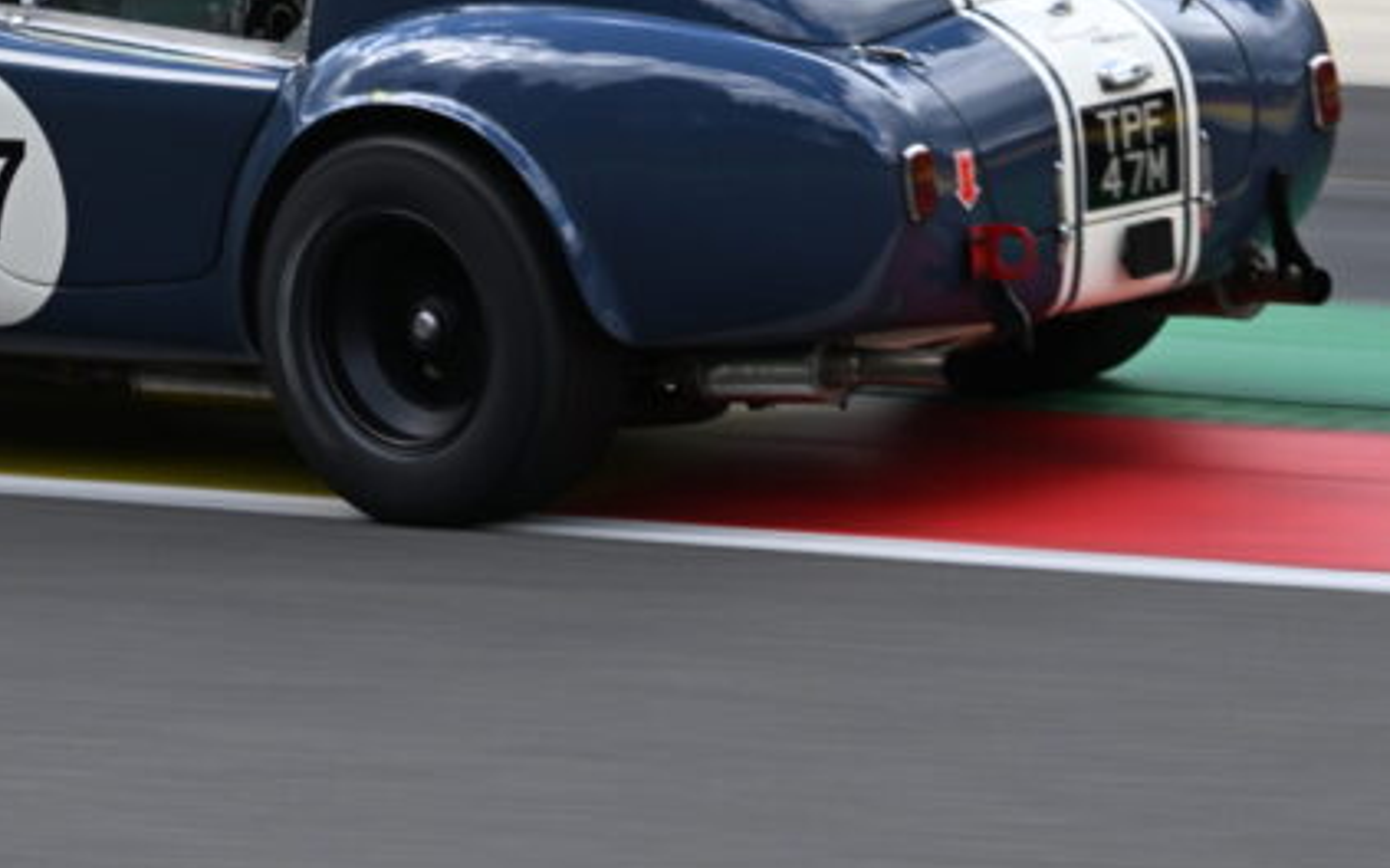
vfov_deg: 1.5
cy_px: 82
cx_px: 440
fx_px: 32831
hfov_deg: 2.4
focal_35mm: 867
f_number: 18
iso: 800
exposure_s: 1/160
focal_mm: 400
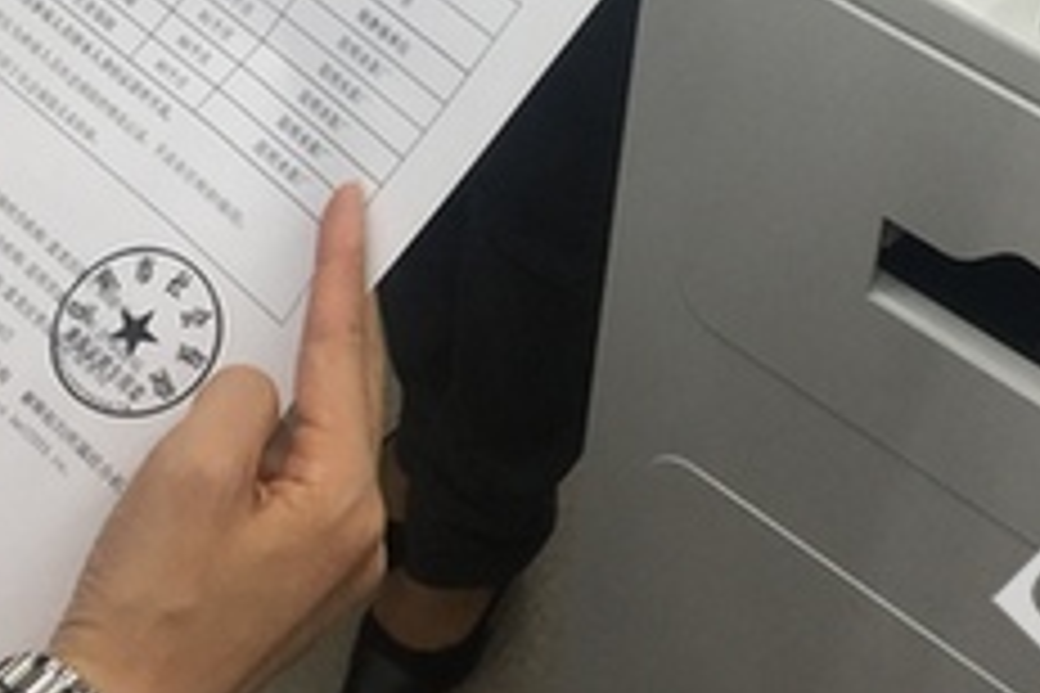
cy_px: -83
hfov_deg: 26.0
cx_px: 556
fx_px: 2253
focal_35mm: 78
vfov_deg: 16.9
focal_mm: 4.15
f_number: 2.2
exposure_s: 1/33
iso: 40
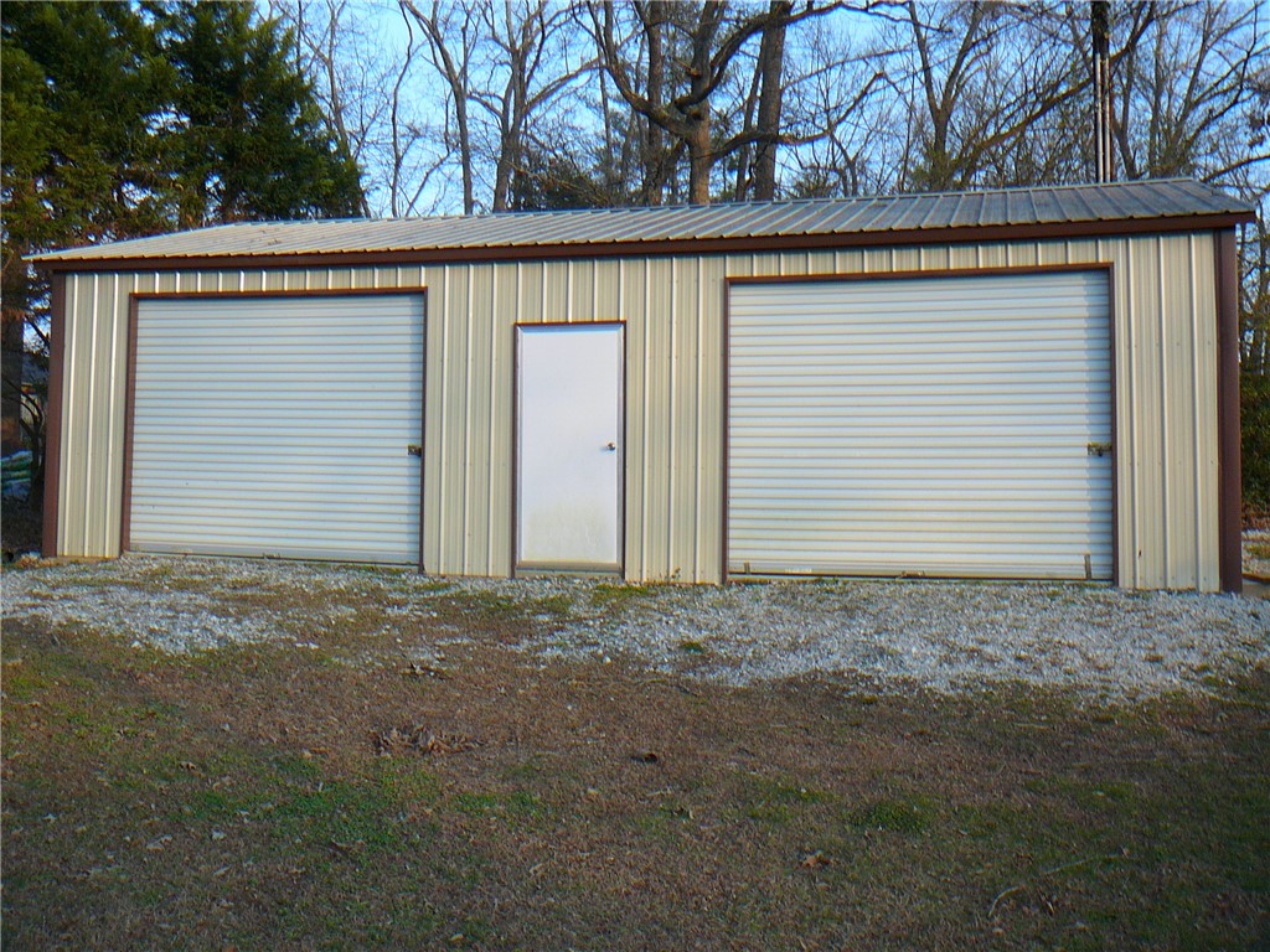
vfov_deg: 40.7
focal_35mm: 35
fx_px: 1284
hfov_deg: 52.6
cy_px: 476
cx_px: 635
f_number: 2.8
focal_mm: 5.2
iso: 80
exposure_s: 1/250
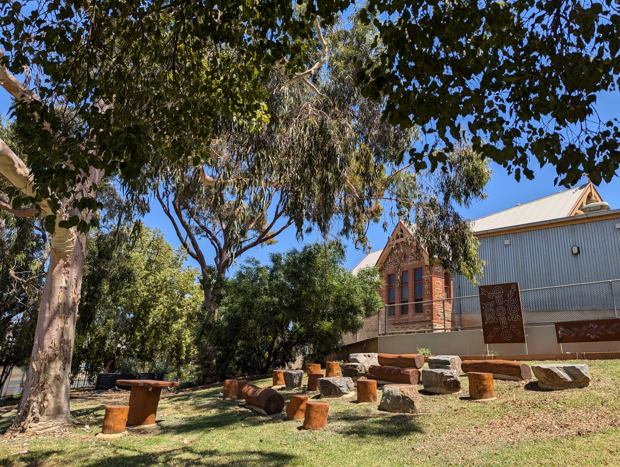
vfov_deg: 56.9
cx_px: 310
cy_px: 234
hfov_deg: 71.5
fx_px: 430
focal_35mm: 24
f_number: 1.85
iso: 51
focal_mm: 6.81
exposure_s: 1/1887
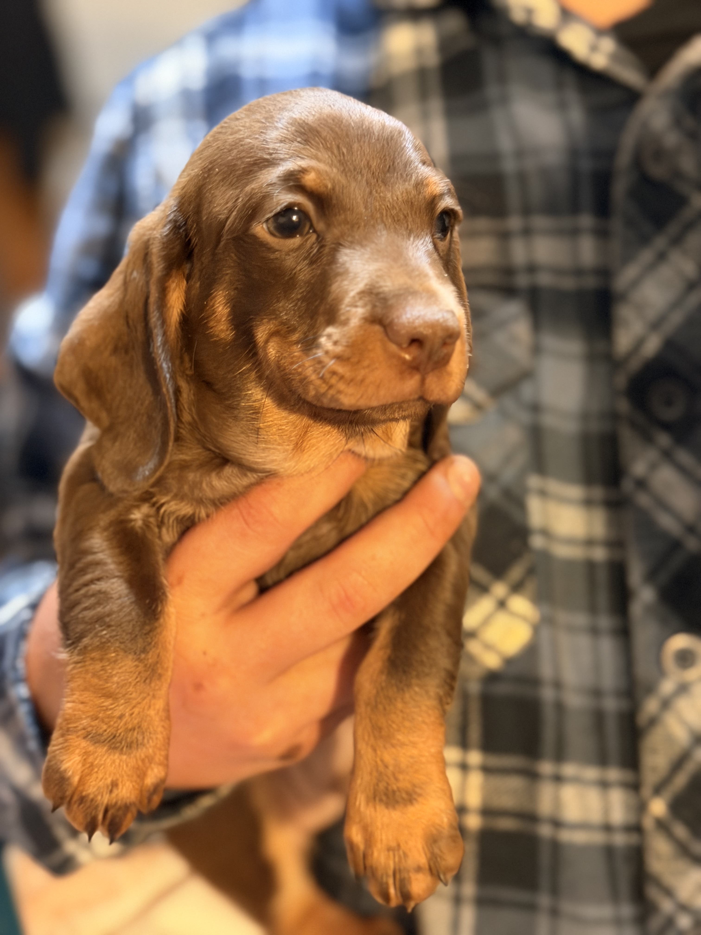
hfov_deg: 30.3
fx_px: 1296
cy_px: 468
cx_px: 350
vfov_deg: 39.7
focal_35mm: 48
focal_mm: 6.76
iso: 640
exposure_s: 1/25
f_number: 1.78
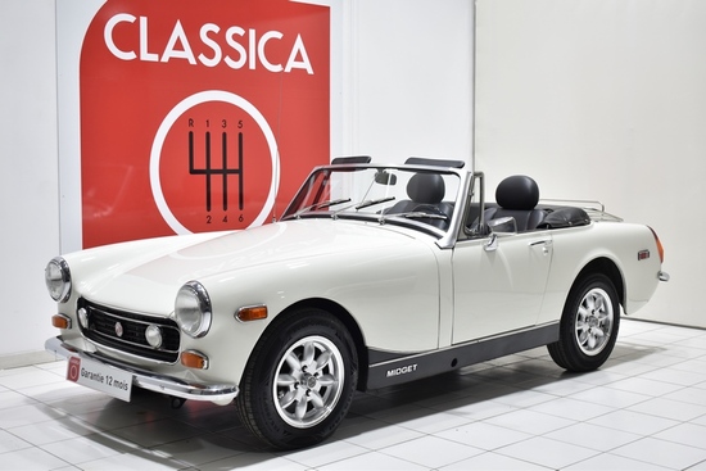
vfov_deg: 28.1
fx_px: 942
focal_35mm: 48
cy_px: 236
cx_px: 353
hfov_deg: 41.1
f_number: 4.5
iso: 100
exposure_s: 1/20
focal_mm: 32
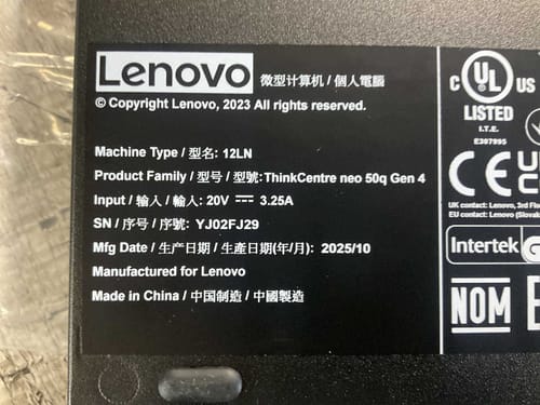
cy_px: 202
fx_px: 452
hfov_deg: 61.7
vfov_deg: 48.2
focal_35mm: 29
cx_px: 270
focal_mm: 3
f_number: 1.8
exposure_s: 1/33
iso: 250
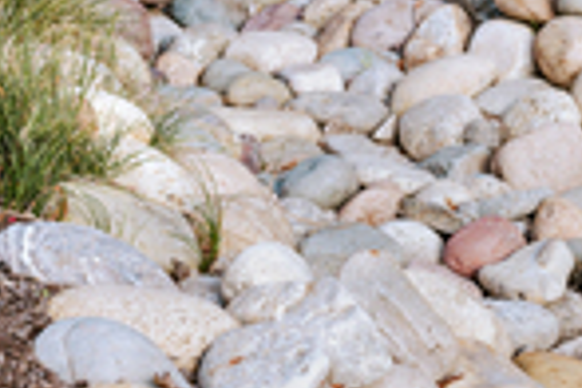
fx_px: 2457
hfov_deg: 13.5
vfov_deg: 9.0
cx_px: 356
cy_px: -2
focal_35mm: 152
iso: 400
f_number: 6.3
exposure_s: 1/800
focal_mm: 35
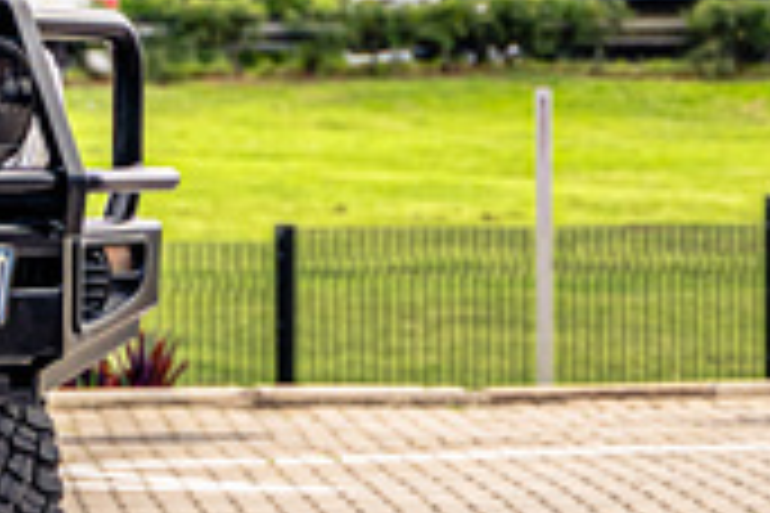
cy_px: 22
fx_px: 7058
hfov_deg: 6.0
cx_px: -1132
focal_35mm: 330
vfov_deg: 4.2
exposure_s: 1/1250
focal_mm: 55
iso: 160
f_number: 2.8
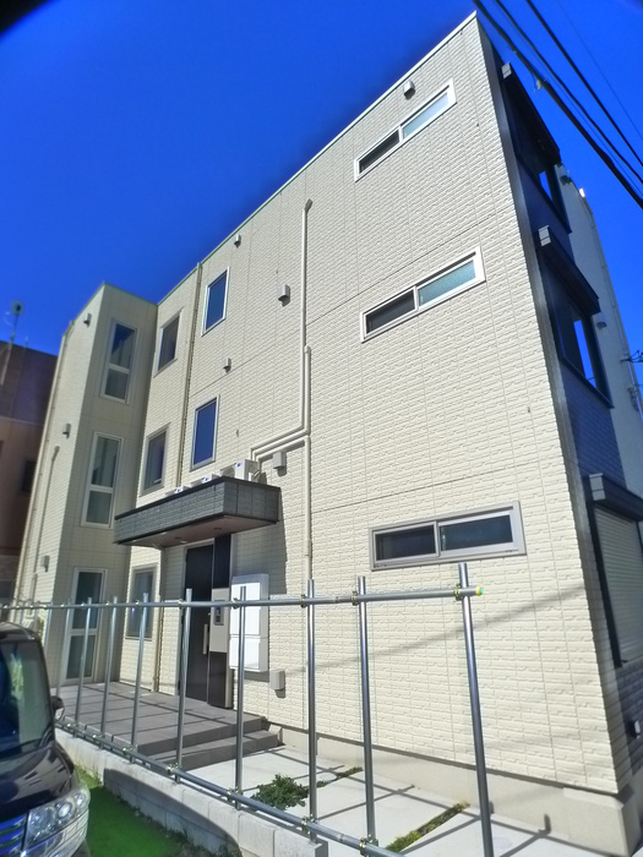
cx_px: 322
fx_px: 594
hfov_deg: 56.8
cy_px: 428
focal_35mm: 24
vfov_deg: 71.6
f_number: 5
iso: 400
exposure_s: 1/800
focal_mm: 5.1
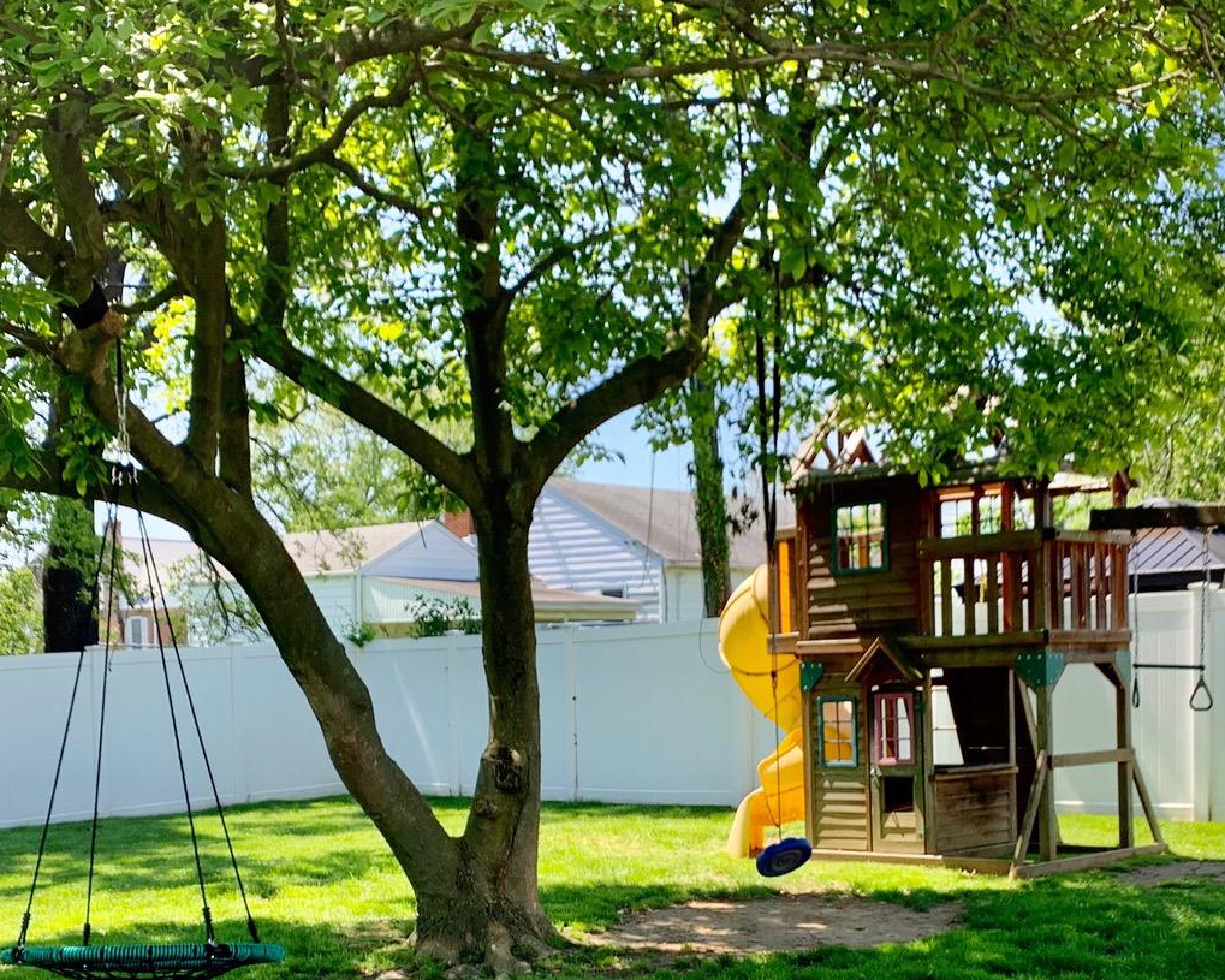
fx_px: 1849
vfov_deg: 28.9
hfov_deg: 36.7
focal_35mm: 51
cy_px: 820
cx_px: 622
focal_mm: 4.25
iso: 25
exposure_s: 1/478
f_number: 1.8
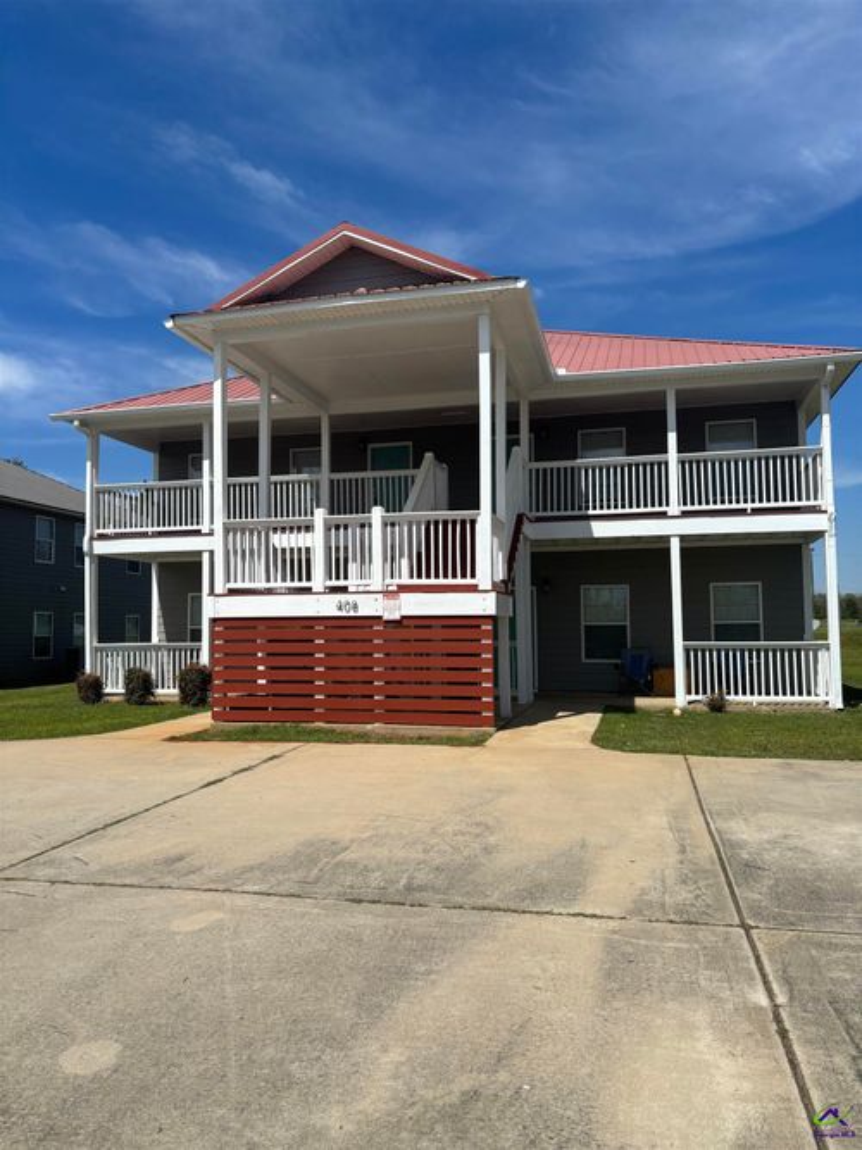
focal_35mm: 26
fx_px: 864
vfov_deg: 67.3
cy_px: 575
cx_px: 431
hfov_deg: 53.0
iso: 50
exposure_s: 1/6329
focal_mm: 5.96
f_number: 1.6
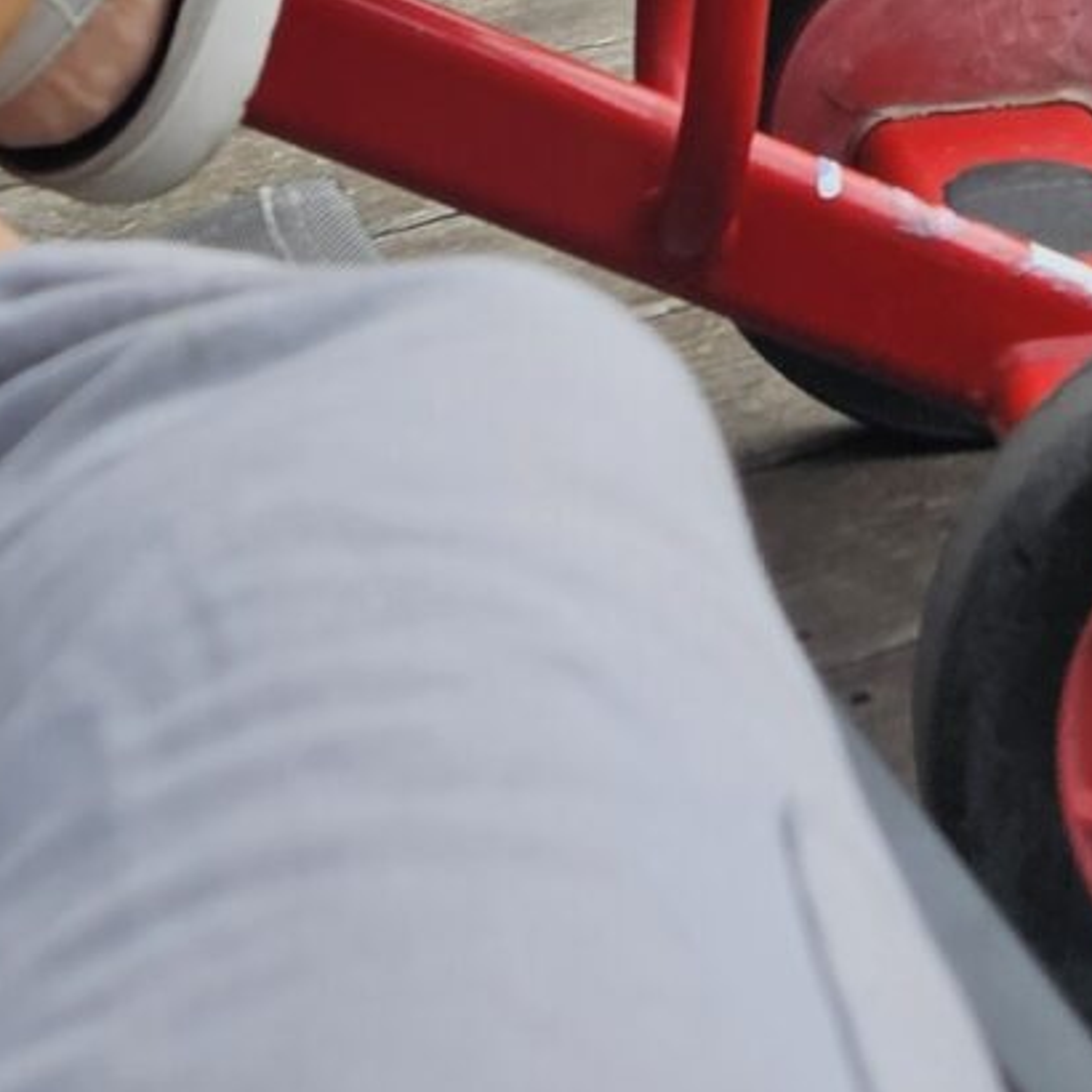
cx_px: 615
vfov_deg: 11.8
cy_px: -1326
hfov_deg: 13.7
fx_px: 4533
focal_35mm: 127
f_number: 1.8
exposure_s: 1/1013
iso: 50
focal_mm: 5.4
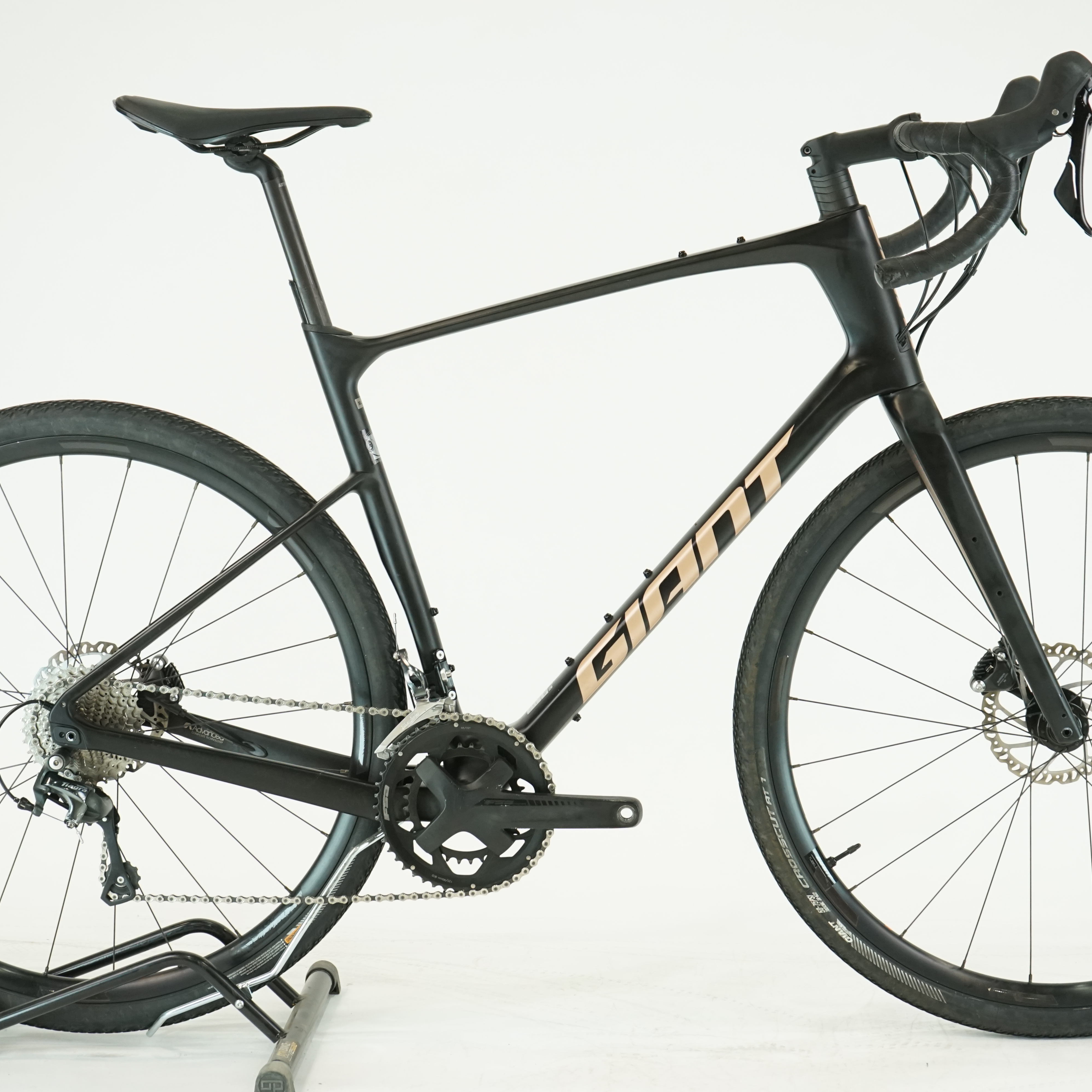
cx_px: 582
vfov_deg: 22.5
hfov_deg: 22.5
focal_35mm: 77
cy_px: 543
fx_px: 2748
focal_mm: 60
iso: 1600
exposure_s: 1/200
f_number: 5.6
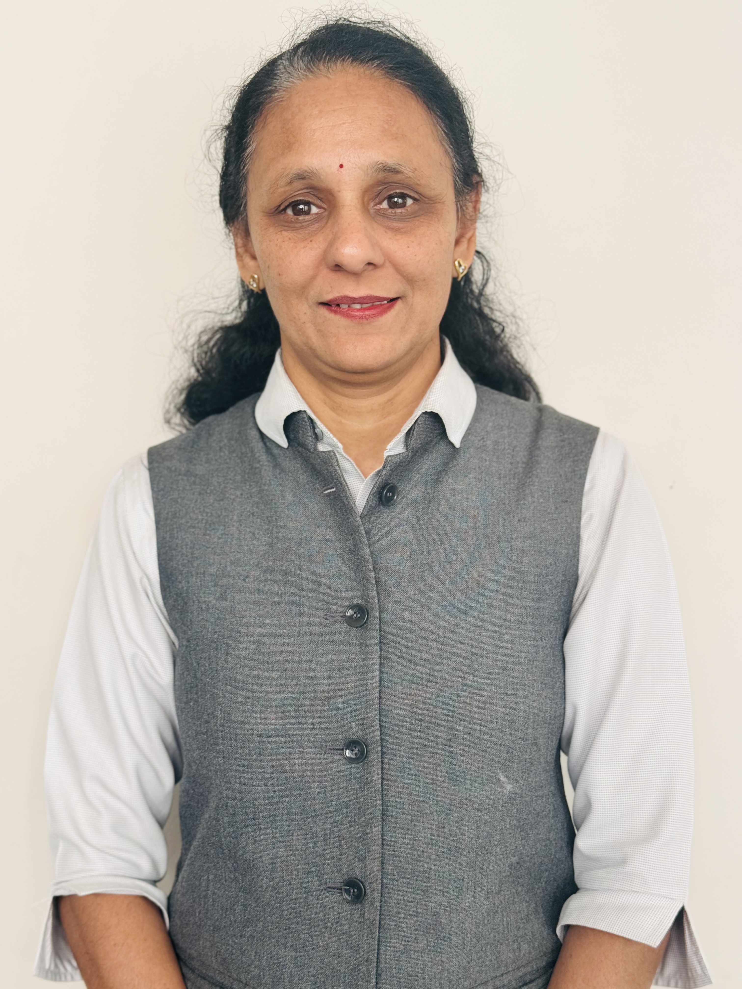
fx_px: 1372
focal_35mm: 48
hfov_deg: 30.3
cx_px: 371
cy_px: 494
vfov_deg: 39.7
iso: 100
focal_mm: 6.86
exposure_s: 1/110
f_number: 1.78
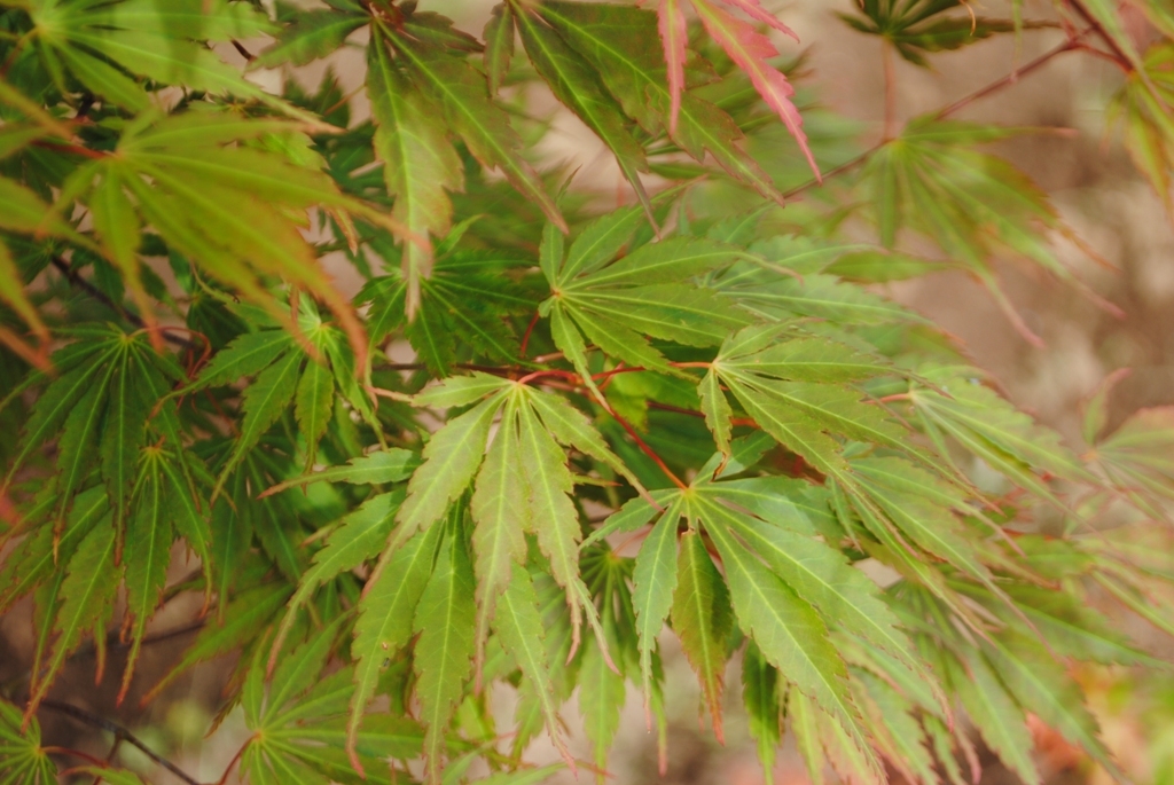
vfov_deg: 16.6
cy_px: 392
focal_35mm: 82
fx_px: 2693
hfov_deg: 24.6
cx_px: 587
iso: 100
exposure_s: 1/125
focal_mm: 55
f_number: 5.6
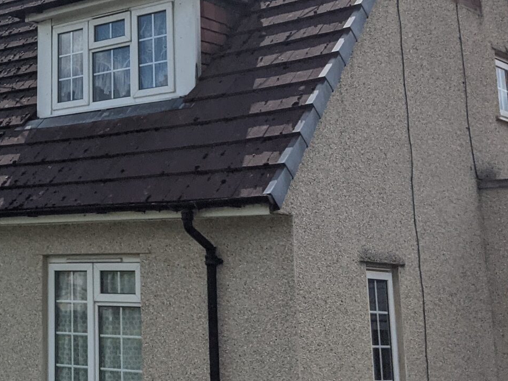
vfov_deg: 20.1
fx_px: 1057
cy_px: 59
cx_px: -57
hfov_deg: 25.1
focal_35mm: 72
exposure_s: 1/23256
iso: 70
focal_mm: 4.44
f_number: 1.8
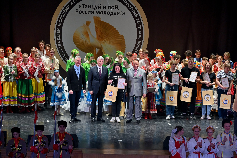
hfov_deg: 16.3
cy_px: 79
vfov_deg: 10.9
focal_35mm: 126
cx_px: 118
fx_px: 829
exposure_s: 1/180
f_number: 5.6
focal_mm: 84
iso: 800
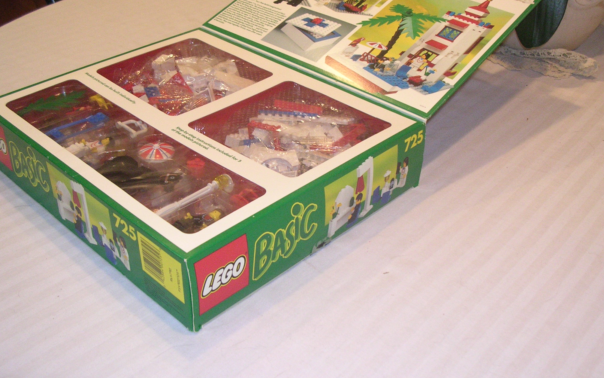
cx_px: 297
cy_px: 163
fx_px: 675
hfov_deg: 48.2
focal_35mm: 41
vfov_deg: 31.2
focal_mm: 5.8
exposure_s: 1/29.9
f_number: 2.8
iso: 386
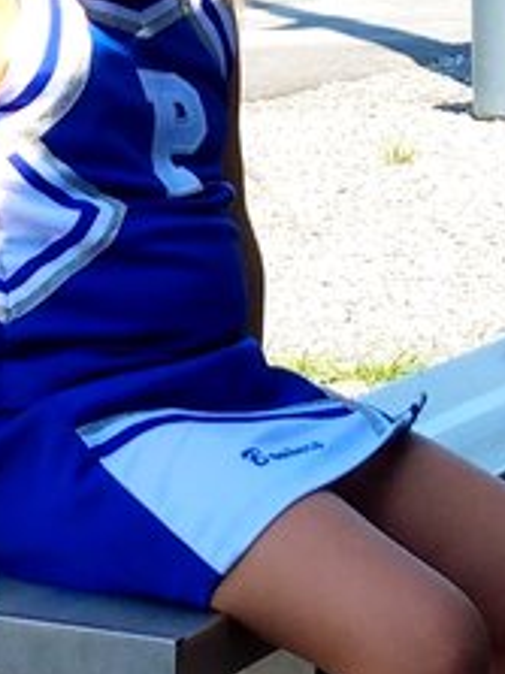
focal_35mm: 56
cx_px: 233
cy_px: 154
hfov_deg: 26.1
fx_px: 1090
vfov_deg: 33.6
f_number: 1.7
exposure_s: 1/1499
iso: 80
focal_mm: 4.2
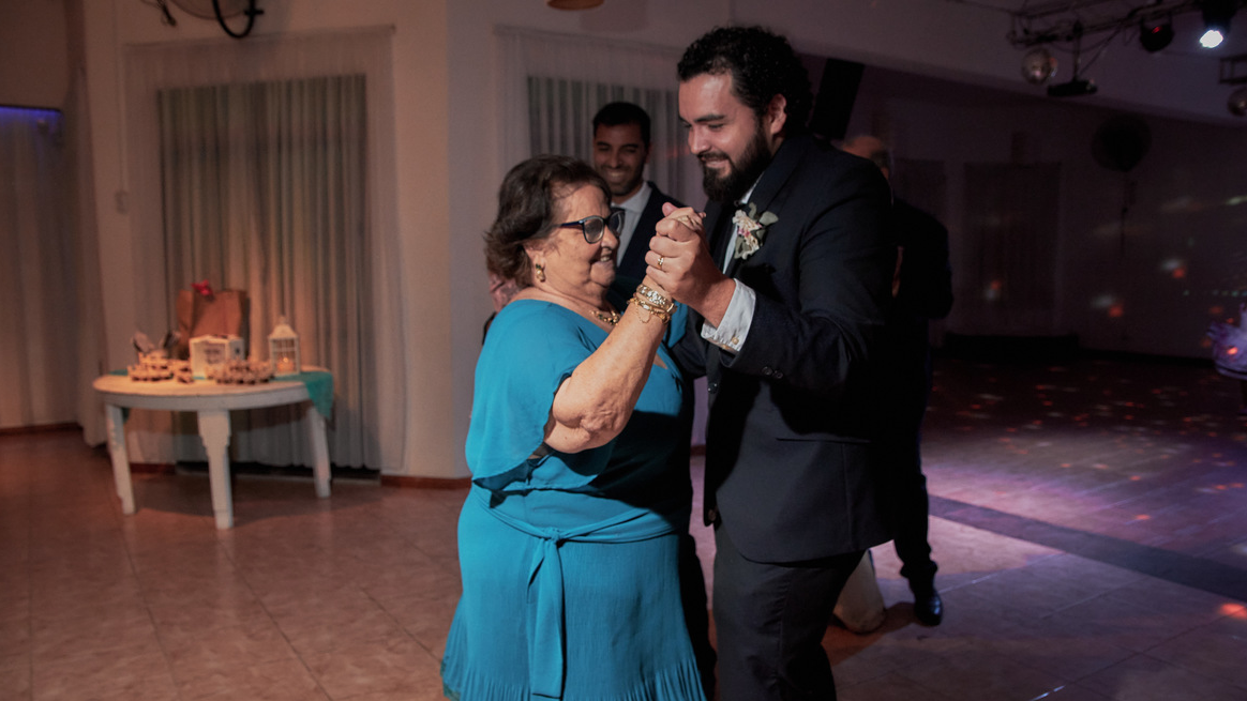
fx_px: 911
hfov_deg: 68.8
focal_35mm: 28
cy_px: 360
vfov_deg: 42.1
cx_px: 637
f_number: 3.5
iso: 800
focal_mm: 17
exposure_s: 1/160
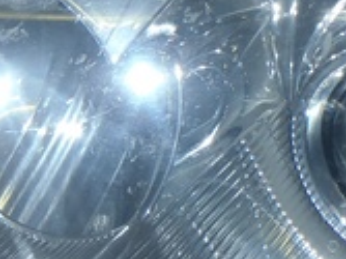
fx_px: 1818
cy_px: 54
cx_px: 215
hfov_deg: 10.9
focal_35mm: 182
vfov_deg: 8.1
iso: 100
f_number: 4.6
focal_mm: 6.83
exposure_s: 1/40
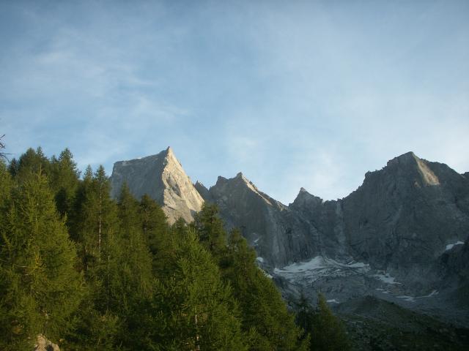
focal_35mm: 37
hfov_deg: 50.1
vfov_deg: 38.7
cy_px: 176
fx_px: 501
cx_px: 234
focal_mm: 7.7
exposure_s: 1/200
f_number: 3.5
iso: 50
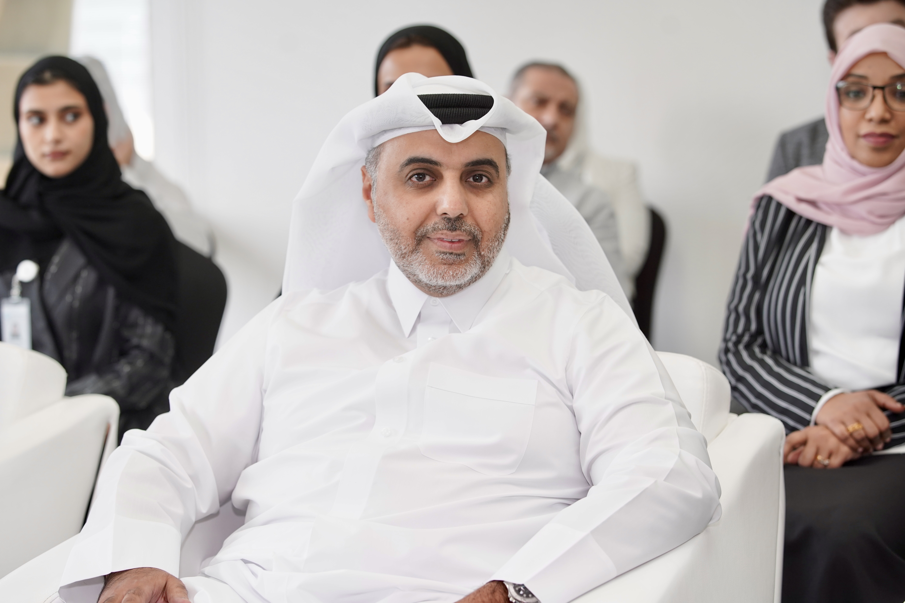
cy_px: 302
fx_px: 2011
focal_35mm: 80
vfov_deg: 17.1
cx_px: 452
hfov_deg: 25.4
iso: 640
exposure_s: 1/160
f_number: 4
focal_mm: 80
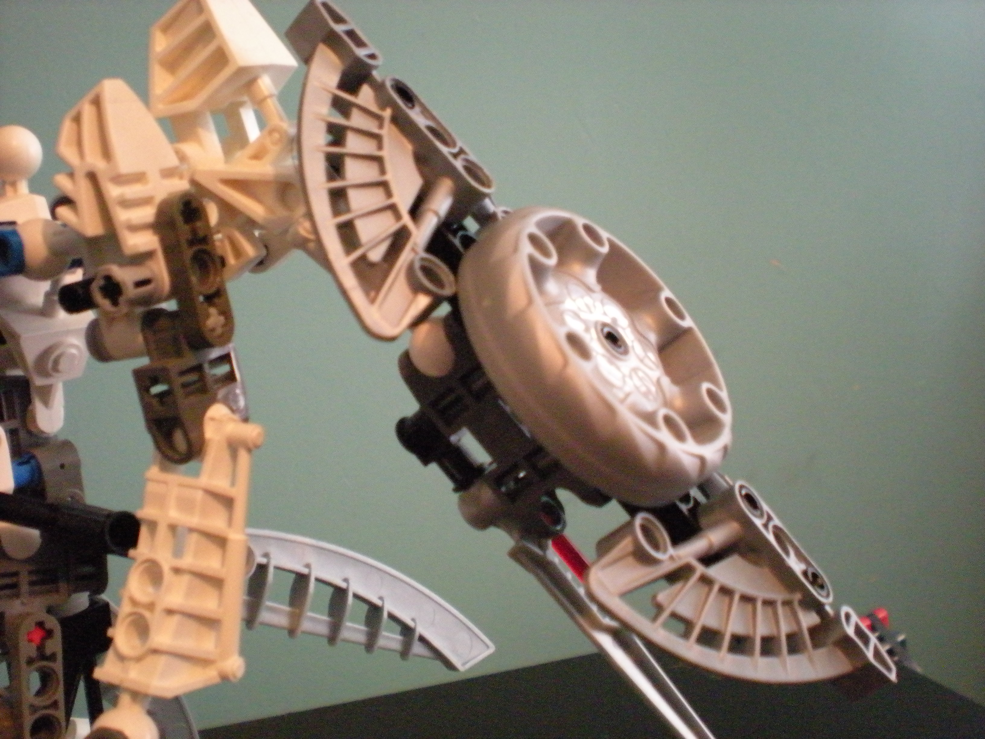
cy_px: 370
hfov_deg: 49.0
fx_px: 1081
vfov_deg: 37.7
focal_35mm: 38
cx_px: 492
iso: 800
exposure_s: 1/6.7
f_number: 3.1
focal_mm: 6.3
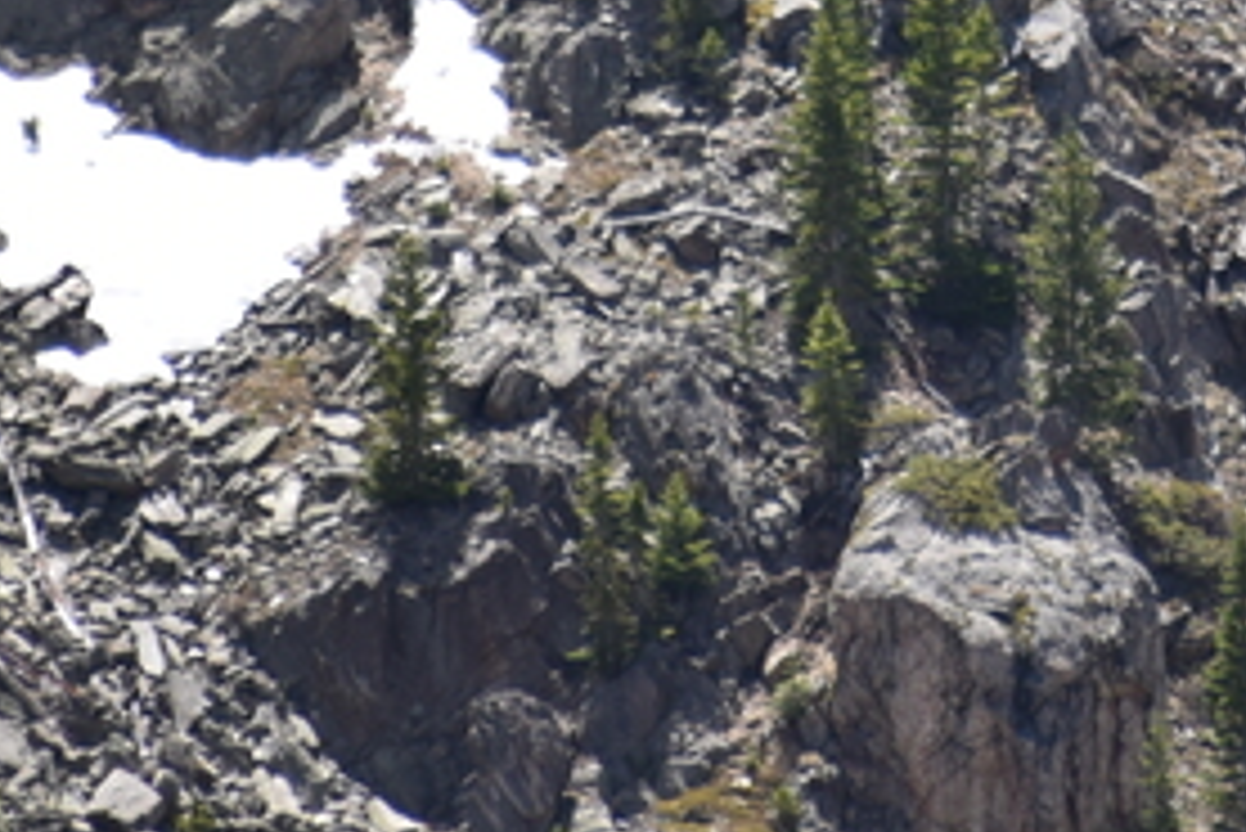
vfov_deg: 1.0
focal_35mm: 1388
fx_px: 48063
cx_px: 1089
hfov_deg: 1.5
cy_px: -679
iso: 250
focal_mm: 300
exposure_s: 1/640
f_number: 5.6
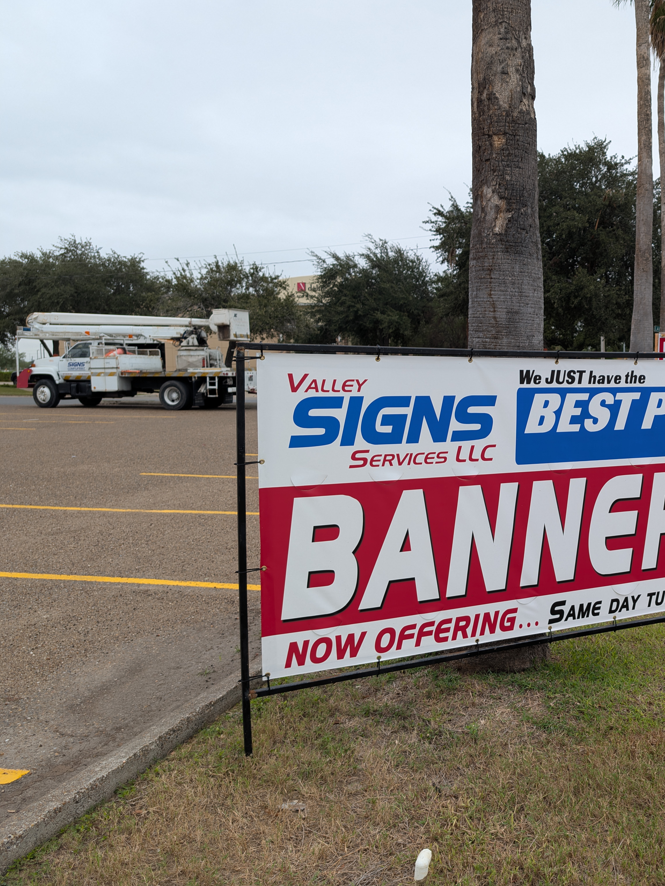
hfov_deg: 41.0
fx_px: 820
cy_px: 443
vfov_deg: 56.8
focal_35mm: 32
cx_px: 589
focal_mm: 6.9
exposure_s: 1/463
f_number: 1.68
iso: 34
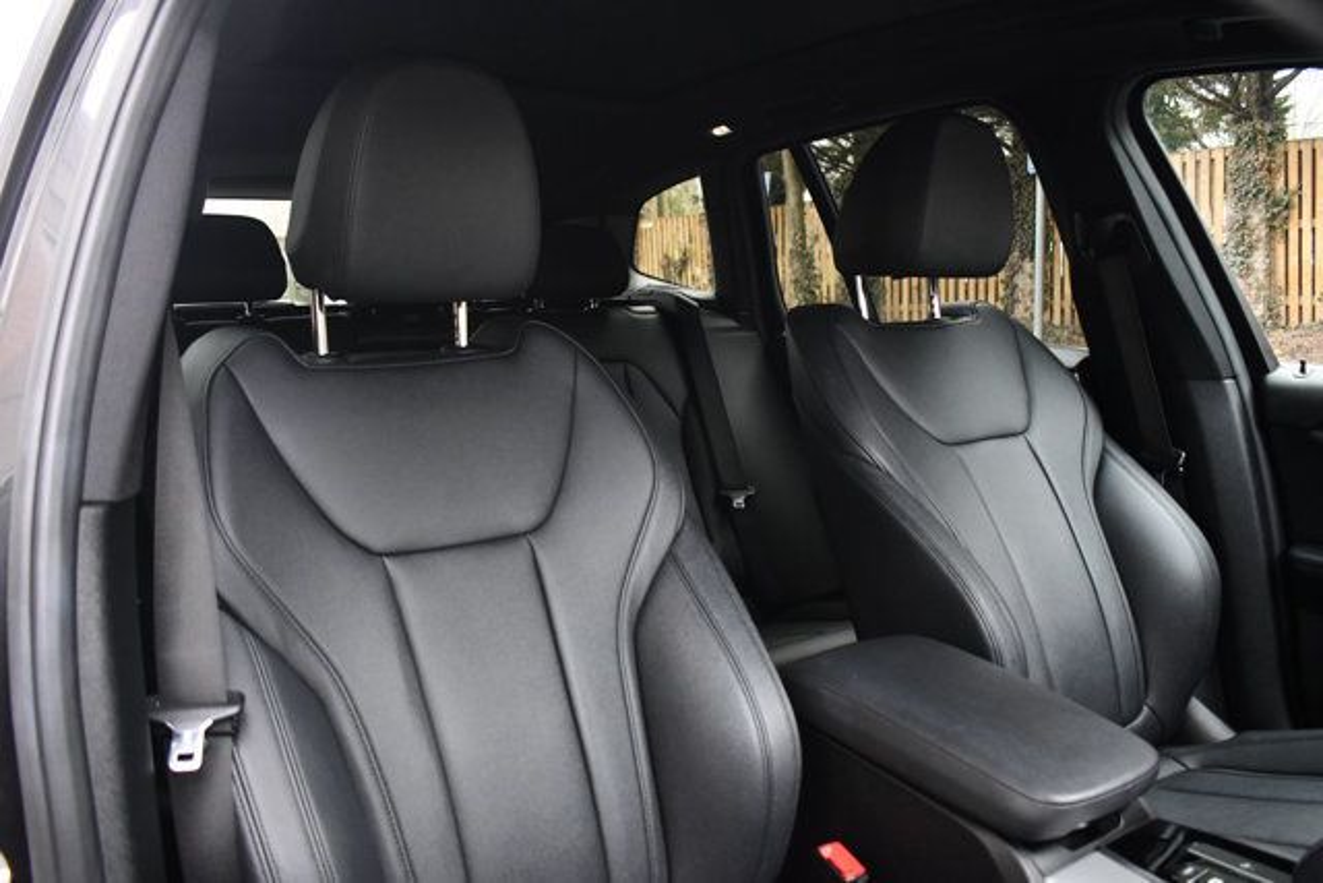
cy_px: 442
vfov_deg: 43.6
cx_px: 662
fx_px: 1103
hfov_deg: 61.9
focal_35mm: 30
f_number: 3.5
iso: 1600
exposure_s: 1/125
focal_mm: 20
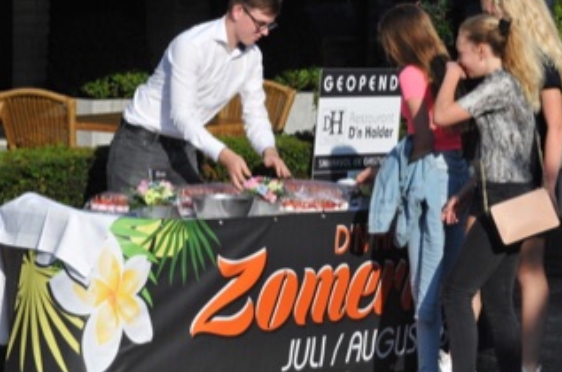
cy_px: 141
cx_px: 326
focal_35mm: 227
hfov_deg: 9.1
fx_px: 3537
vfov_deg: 6.0
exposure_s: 1/1250
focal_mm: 120
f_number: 18
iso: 2000
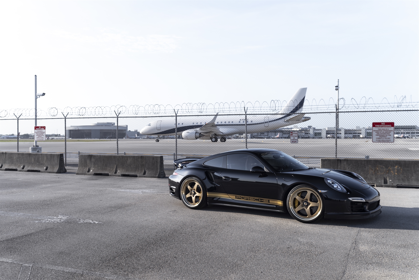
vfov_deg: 38.9
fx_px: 396
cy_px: 140
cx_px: 210
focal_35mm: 34
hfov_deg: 55.8
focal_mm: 34
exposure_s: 1/320
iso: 100
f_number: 5
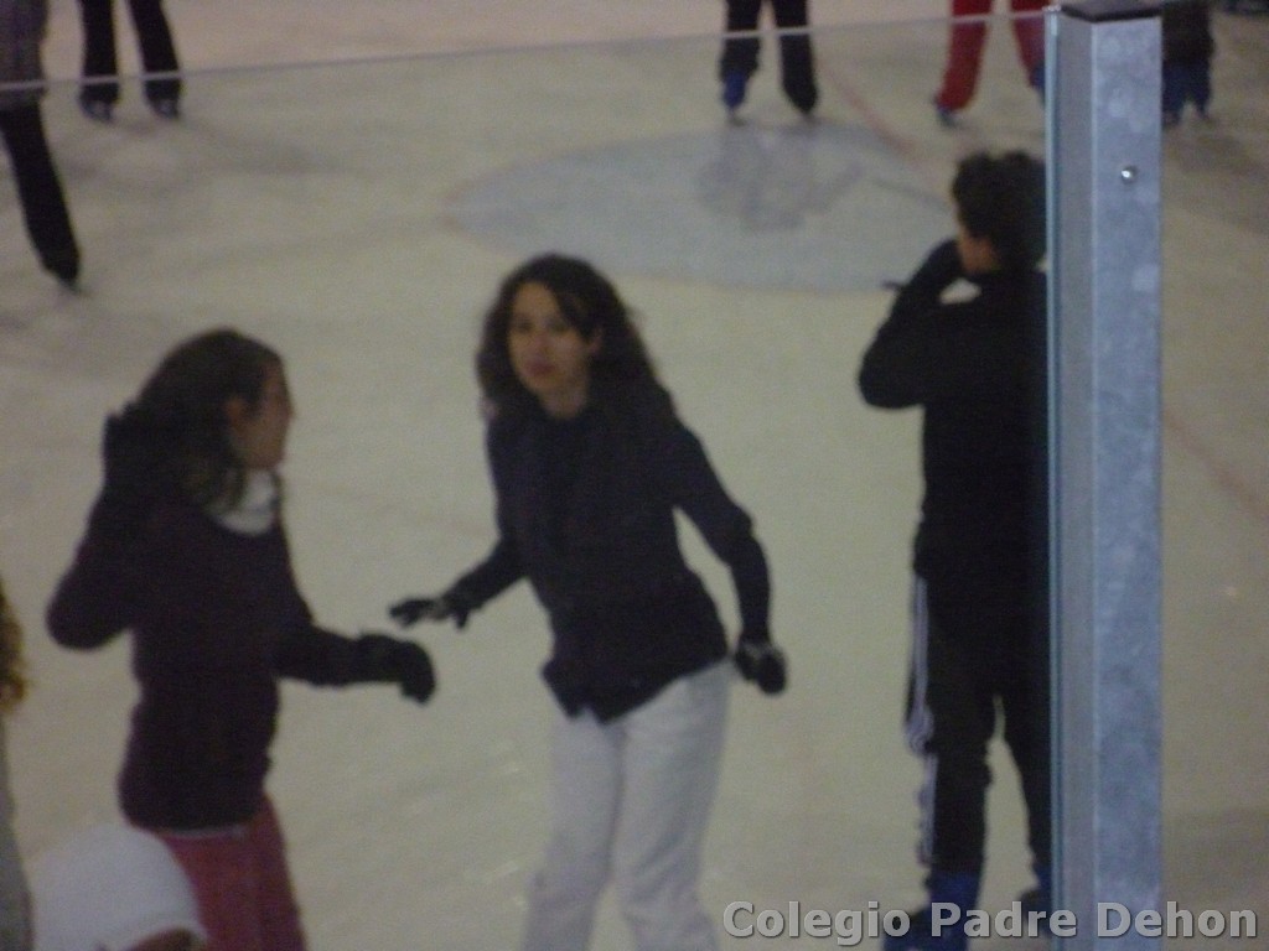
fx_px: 5316
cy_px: 476
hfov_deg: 13.6
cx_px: 634
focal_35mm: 145
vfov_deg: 10.2
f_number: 5.9
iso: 1000
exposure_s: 1/60
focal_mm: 26
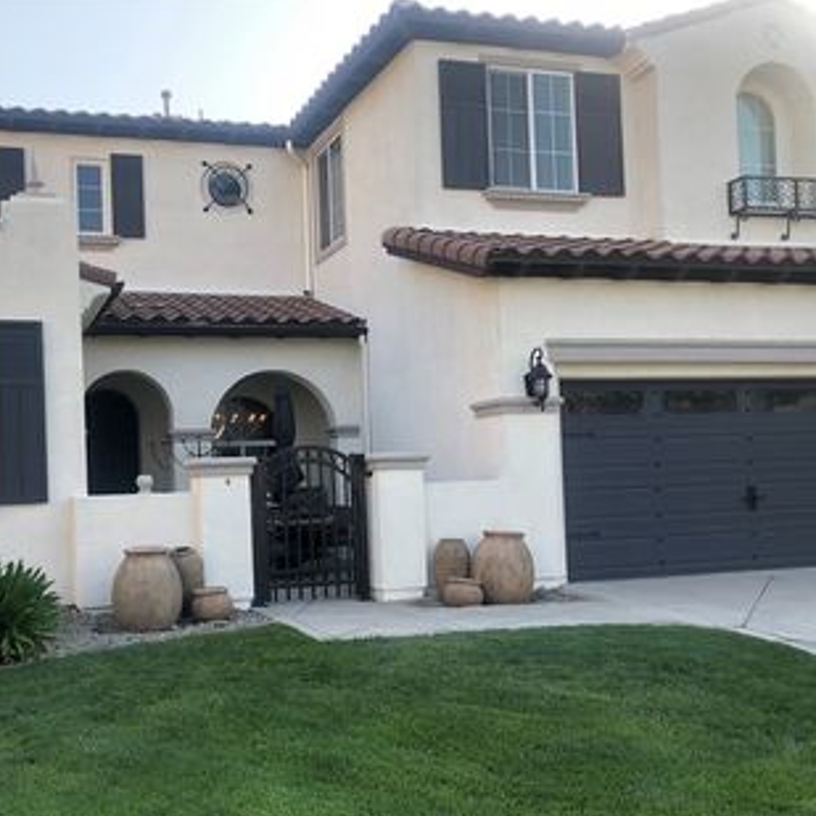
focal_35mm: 40
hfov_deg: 41.5
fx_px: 1067
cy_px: 485
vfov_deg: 41.7
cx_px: 293
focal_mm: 4
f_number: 1.8
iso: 20
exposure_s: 1/322
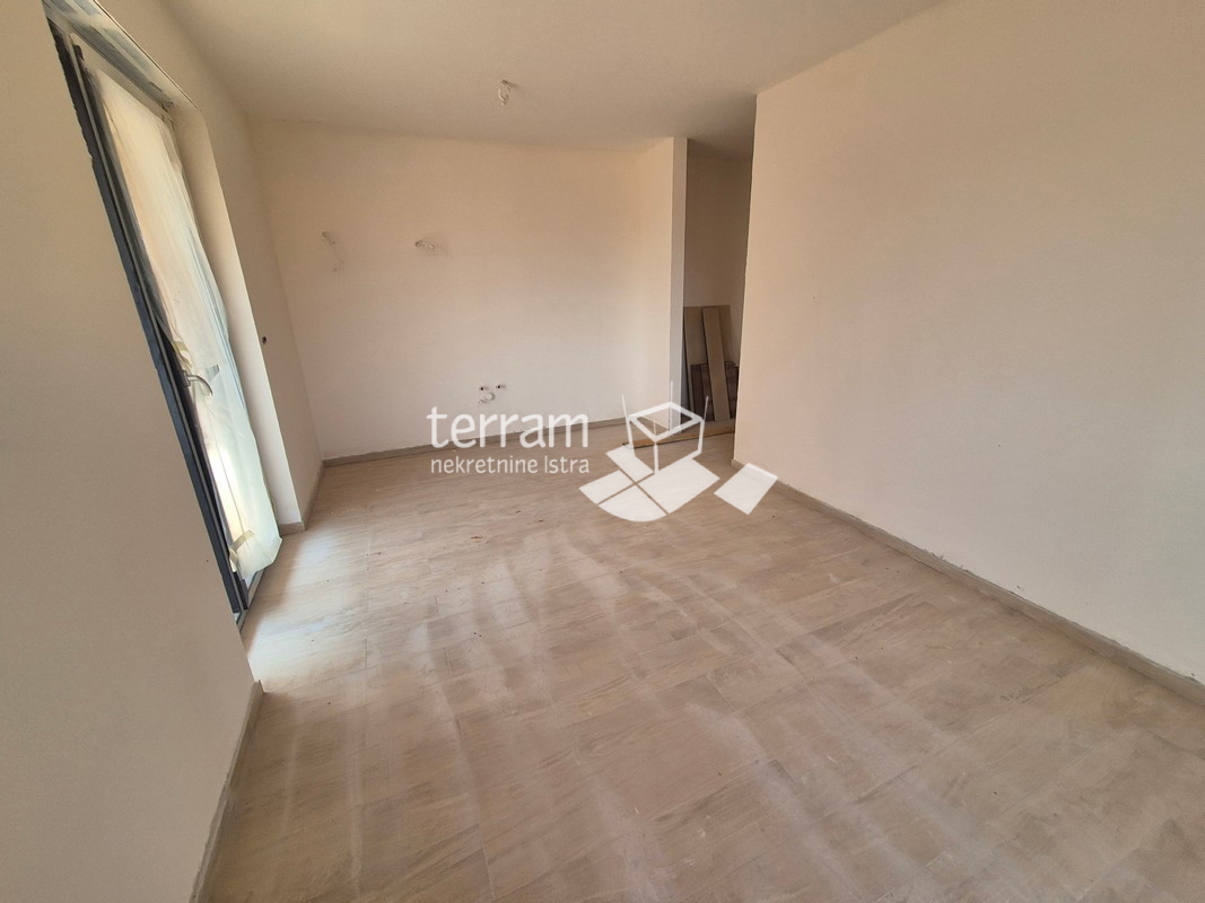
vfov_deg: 89.9
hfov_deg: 106.2
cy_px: 452
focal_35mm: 13
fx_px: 452
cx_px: 602
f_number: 2.2
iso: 50
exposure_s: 1/122
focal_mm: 2.2
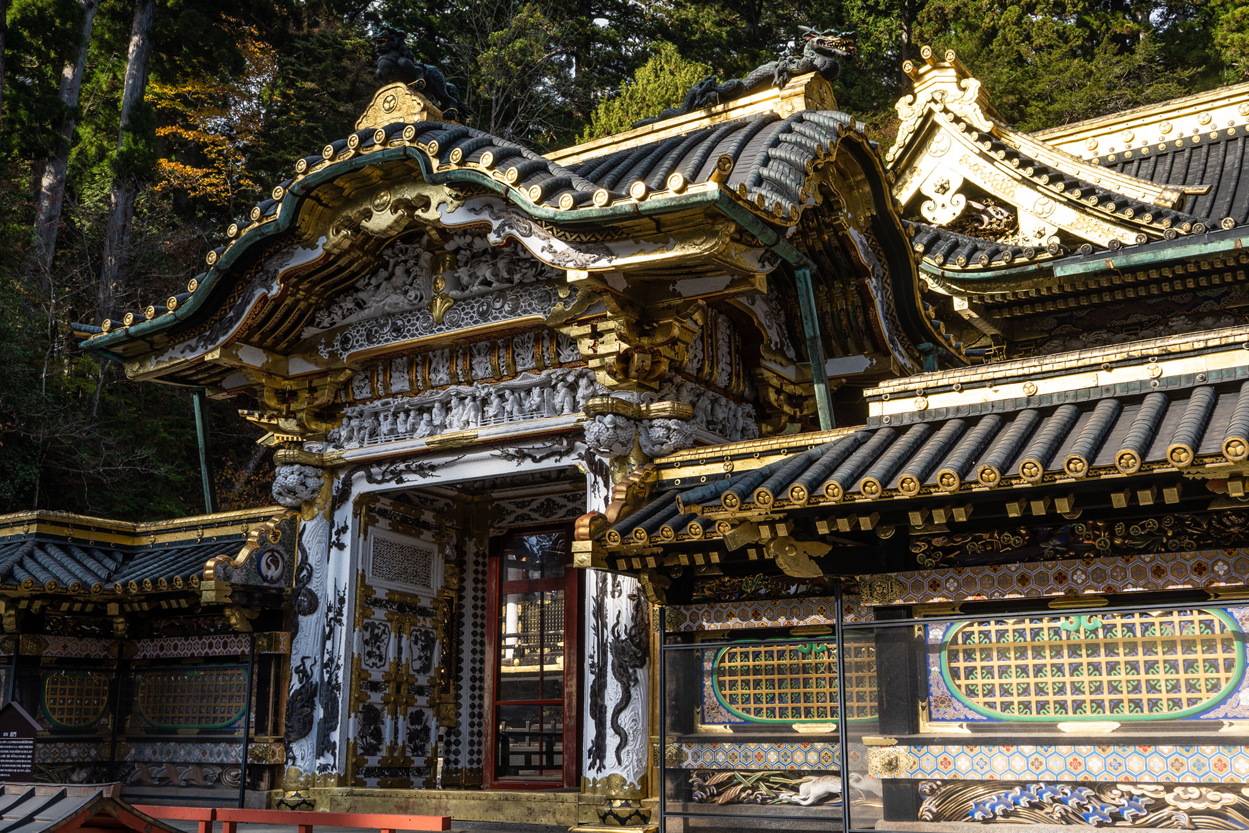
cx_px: 662
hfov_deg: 51.0
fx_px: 1308
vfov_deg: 35.3
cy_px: 409
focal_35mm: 38
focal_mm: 23.1
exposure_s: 1/400
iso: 100
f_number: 5.6
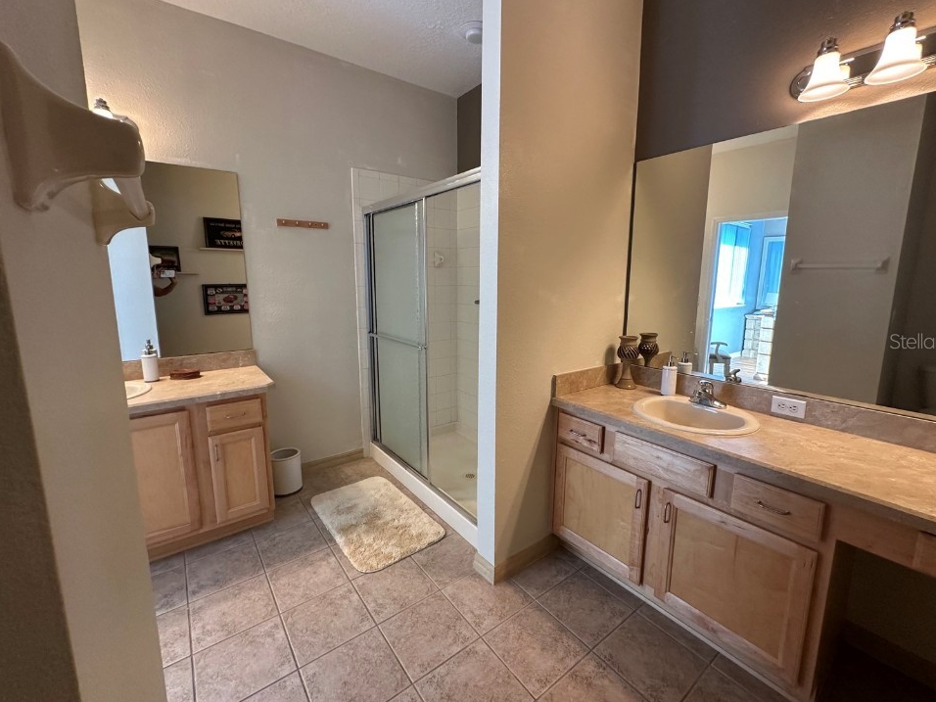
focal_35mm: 15
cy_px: 341
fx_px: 406
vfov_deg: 81.7
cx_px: 481
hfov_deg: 98.1
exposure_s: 1/60
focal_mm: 2.22
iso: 200
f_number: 2.2
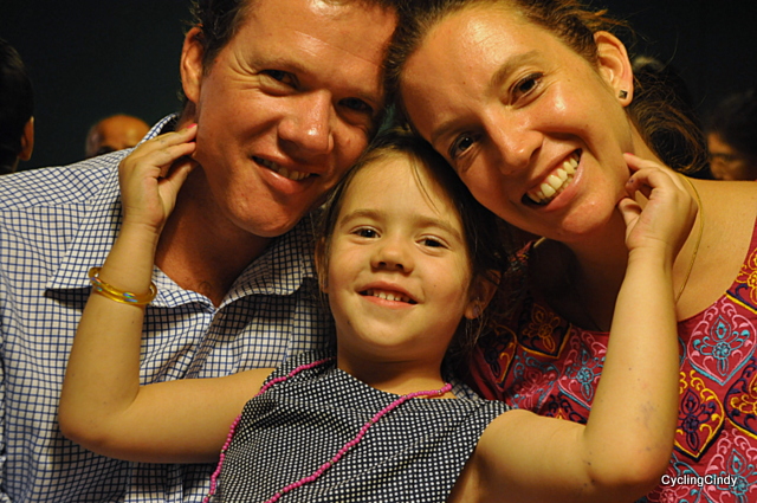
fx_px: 1103
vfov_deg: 25.7
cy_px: 252
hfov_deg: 37.9
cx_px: 378
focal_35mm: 52
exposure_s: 1/15
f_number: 4.5
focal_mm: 35
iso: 1000
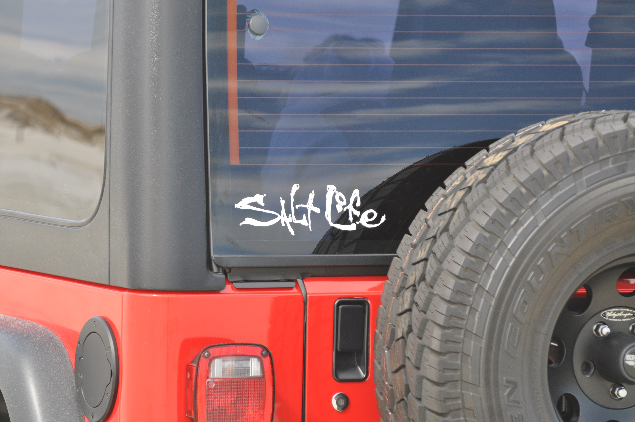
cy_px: 211
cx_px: 318
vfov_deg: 4.6
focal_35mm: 300
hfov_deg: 6.9
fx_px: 5285
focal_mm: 200
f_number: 5.6
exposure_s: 1/500
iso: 400
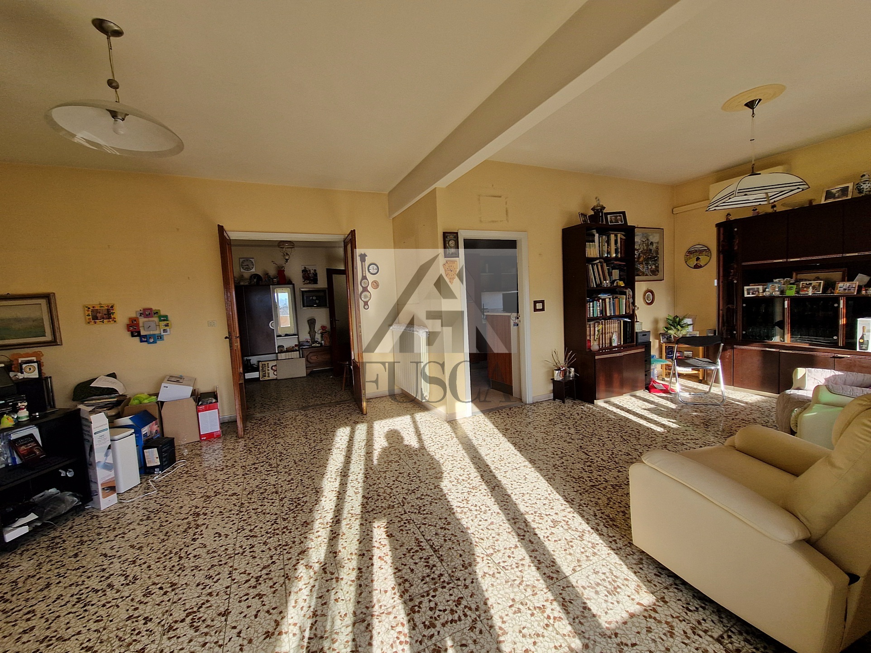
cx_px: 436
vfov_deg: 89.9
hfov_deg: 106.2
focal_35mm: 13
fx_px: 327
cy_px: 326
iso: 50
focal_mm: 2.2
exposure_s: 1/296
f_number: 2.2
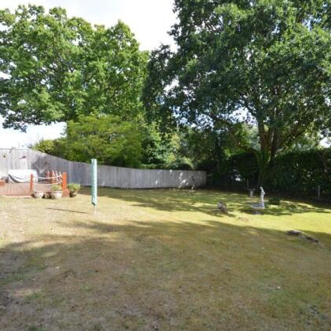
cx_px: 182
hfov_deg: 74.6
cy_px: 167
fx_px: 216
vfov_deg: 74.8
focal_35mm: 20
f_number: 8
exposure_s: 1/320
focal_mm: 10
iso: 400
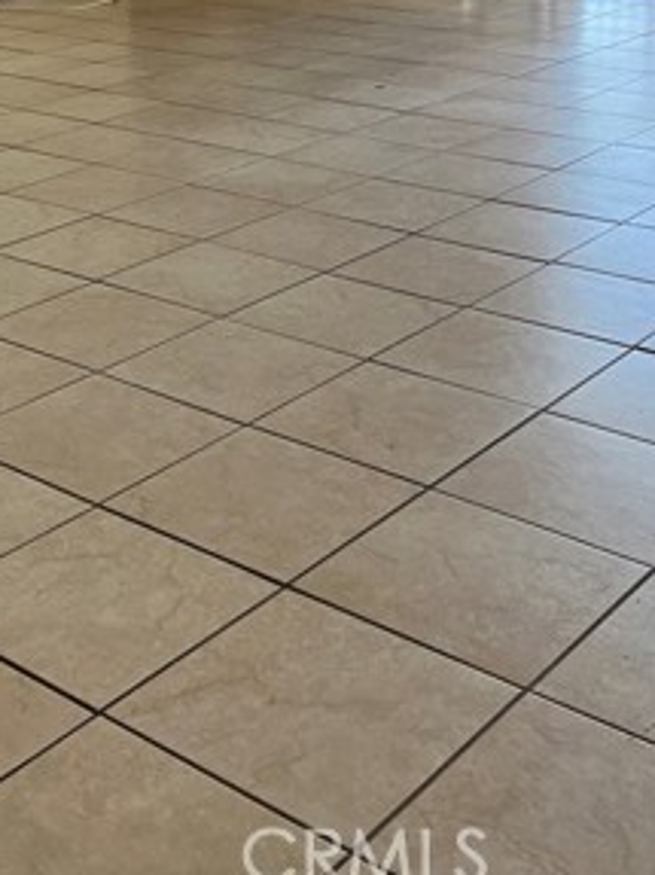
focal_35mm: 58
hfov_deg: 25.0
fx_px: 1464
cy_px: -76
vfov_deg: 30.0
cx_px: 180
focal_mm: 5.1
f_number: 1.6
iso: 125
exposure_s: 1/121
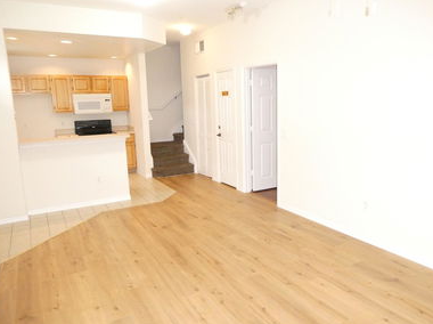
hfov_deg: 65.3
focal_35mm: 27
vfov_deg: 51.3
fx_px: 337
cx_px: 232
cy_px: 163
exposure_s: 1/60
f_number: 7.1
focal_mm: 4.3
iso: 800
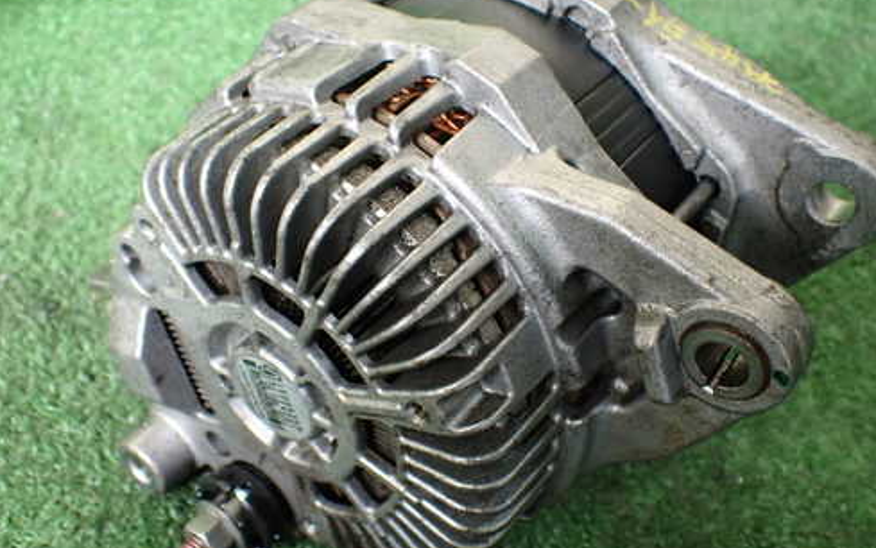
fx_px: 931
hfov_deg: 50.4
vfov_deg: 32.8
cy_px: 276
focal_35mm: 39
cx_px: 417
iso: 500
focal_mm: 5.4
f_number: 2.3
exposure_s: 1/125
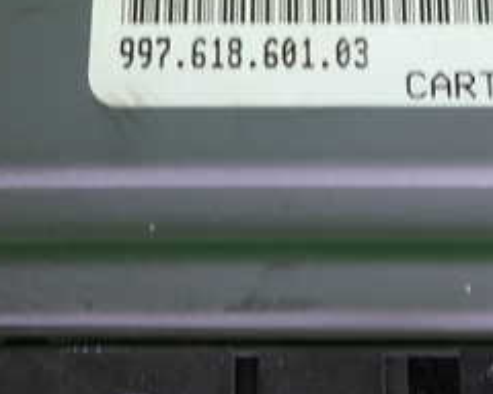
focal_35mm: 61
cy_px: -6
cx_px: 298
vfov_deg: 23.8
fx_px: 890
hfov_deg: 30.9
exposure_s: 1/30
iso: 200
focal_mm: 4.5
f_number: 2
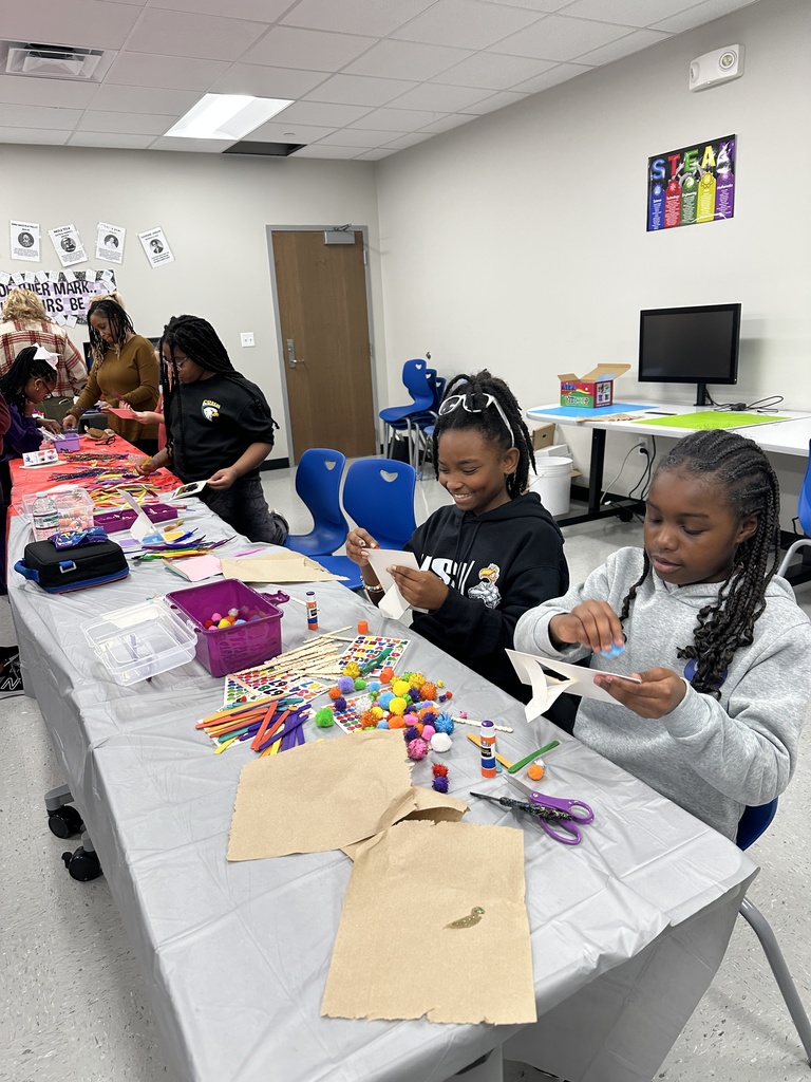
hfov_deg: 56.8
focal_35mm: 24
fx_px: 750
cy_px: 541
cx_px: 406
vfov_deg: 71.6
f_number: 1.78
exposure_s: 1/120
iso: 200
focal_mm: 6.86
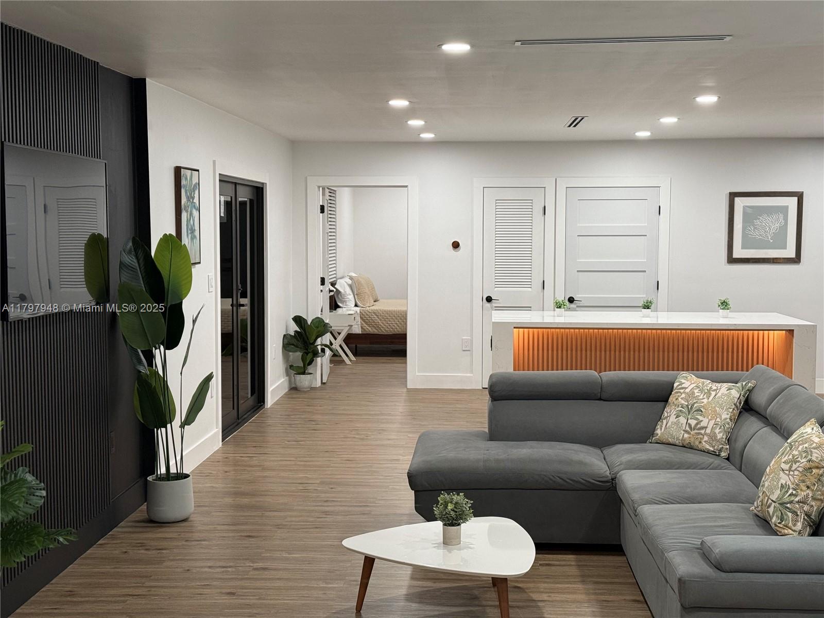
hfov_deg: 39.7
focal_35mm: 48
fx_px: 1143
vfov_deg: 30.3
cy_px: 309
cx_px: 412
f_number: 1.78
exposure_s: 1/60
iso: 125
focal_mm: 6.76
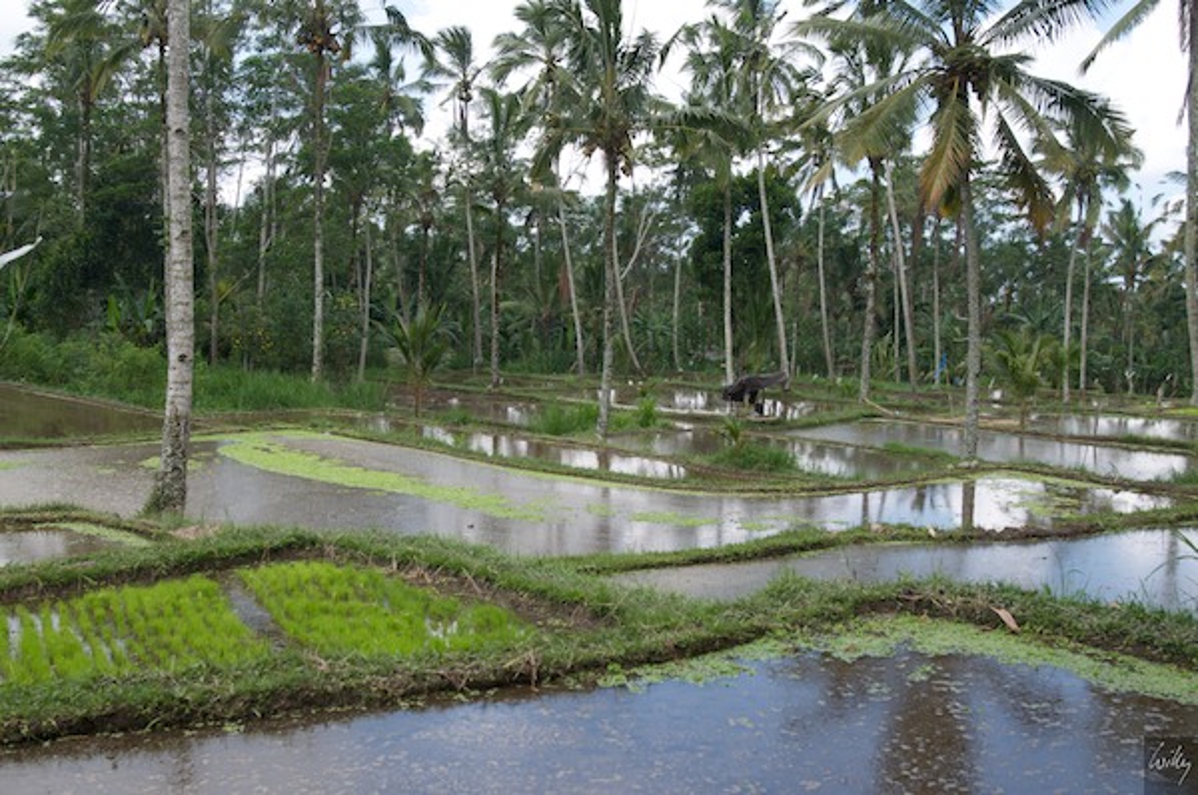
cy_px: 398
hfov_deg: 43.7
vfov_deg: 29.8
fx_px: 1495
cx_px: 599
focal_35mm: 45
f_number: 9
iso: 320
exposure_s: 1/320
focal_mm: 30
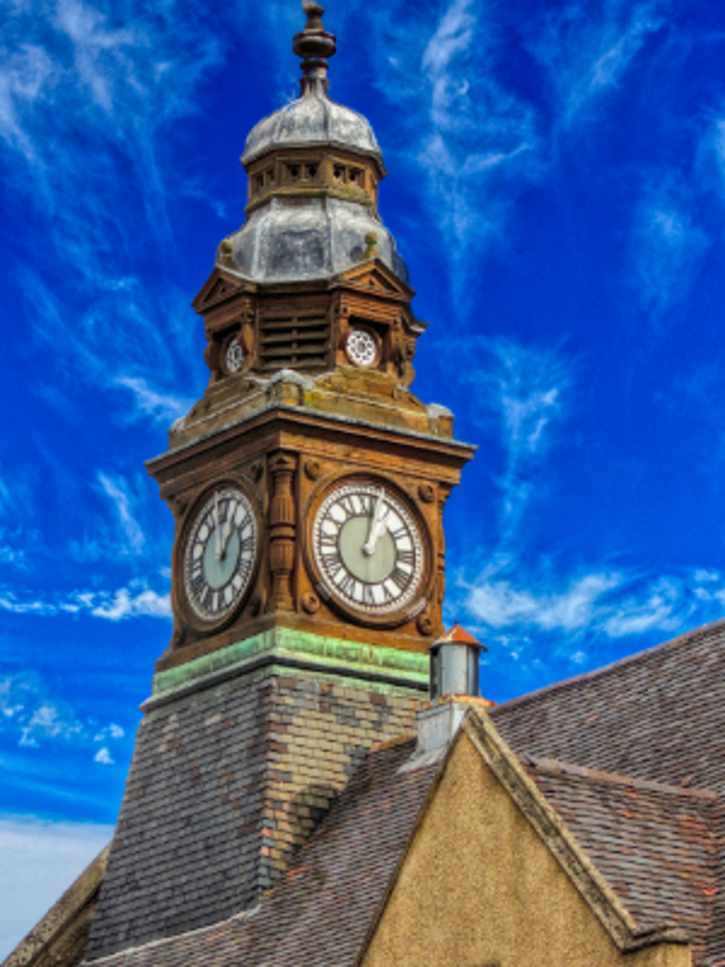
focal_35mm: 155
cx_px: 362
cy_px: 484
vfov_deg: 12.7
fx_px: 4328
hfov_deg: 9.6
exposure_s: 1/500
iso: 250
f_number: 4.4
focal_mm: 27.6
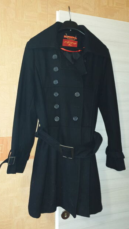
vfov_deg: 66.0
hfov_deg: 40.2
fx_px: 176
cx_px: 71
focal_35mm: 29
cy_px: 117
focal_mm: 4.3
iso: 125
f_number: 1.5
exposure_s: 1/11
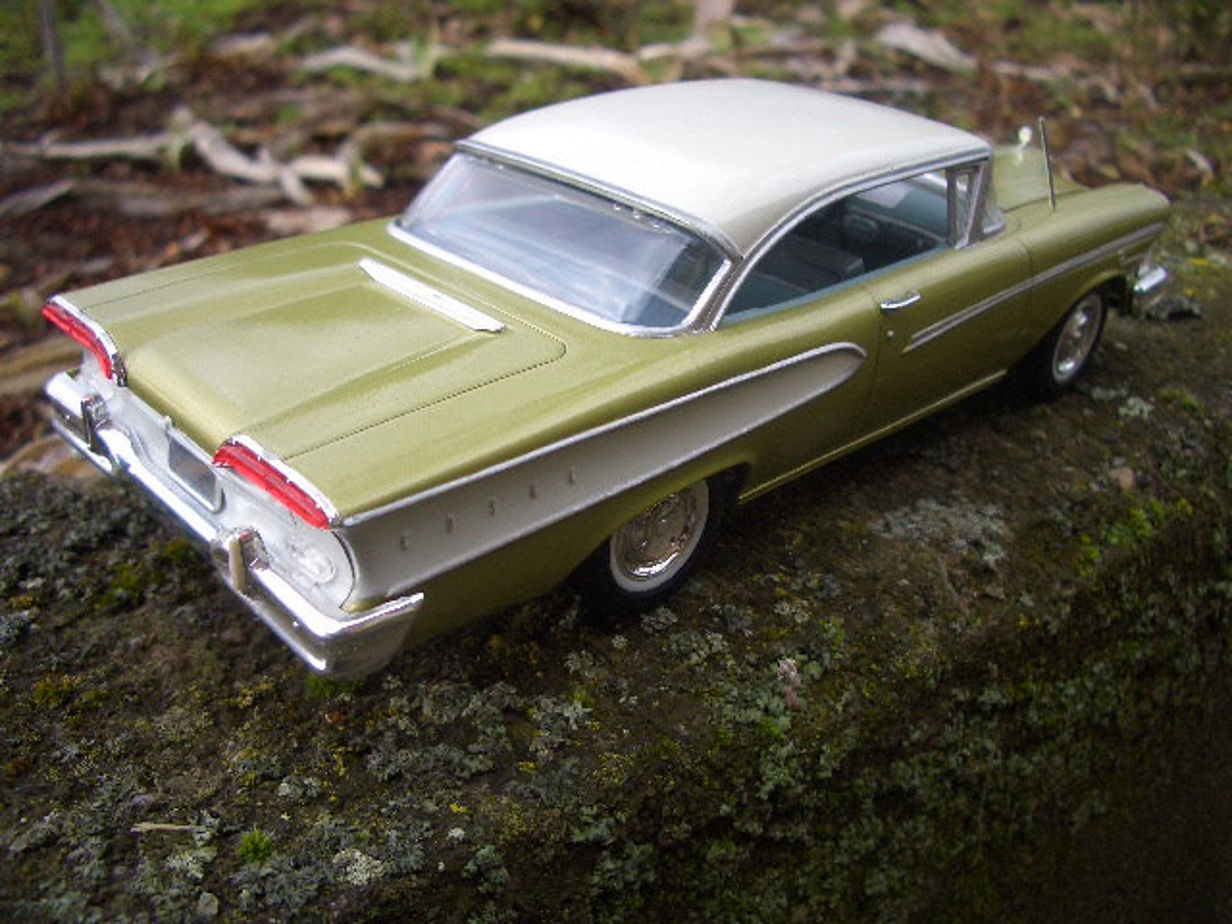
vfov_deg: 40.7
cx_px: 616
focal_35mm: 35
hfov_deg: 52.6
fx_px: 1246
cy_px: 462
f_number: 2.6
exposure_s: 1/125
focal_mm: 5.8
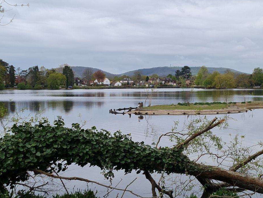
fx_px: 205
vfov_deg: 51.4
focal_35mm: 27
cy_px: 101
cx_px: 130
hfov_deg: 65.3
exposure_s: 1/1965
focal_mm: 5.4
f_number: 1.8
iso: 50
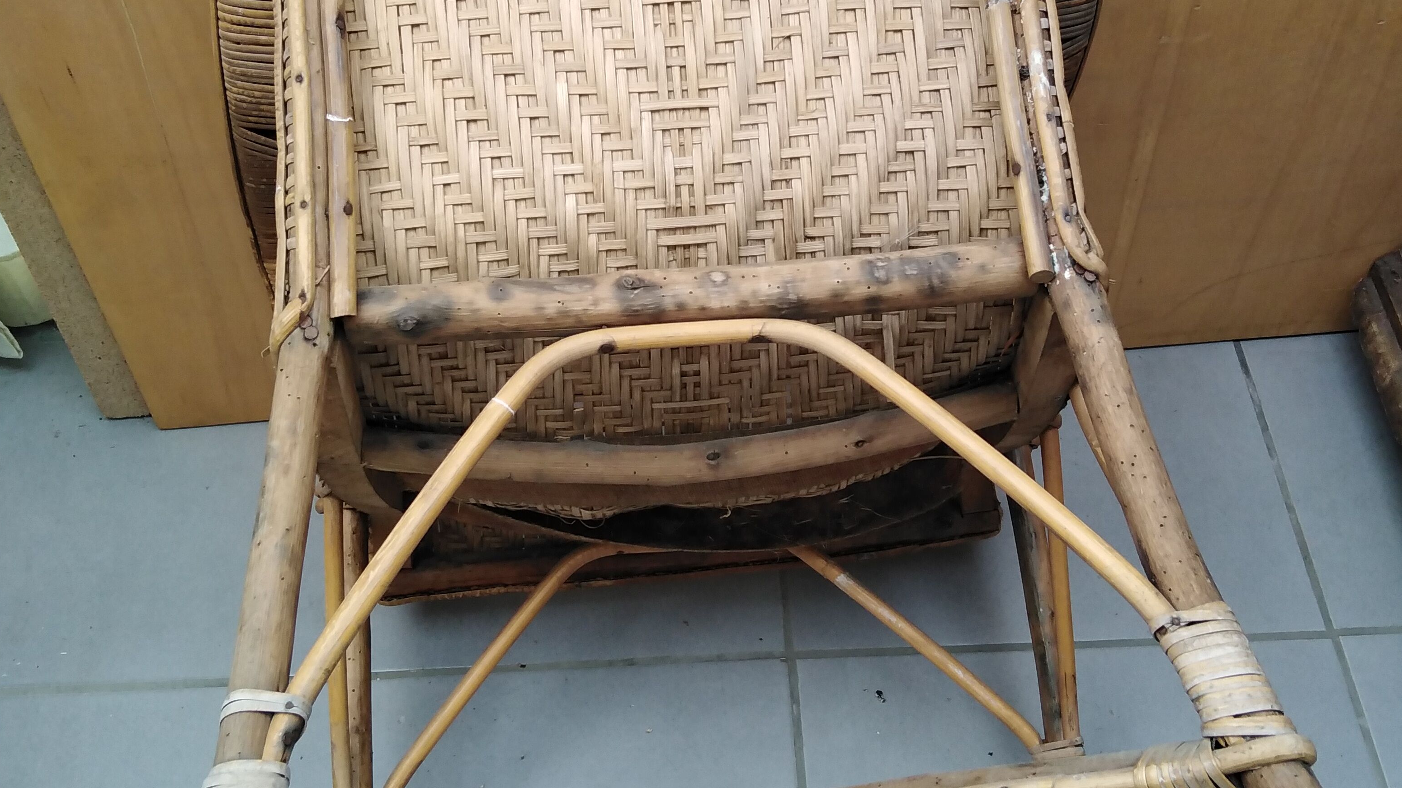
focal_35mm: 38
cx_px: 699
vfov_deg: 31.2
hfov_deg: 52.8
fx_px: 1413
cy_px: 347
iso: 143
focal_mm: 3.59
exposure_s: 1/60
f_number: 1.8
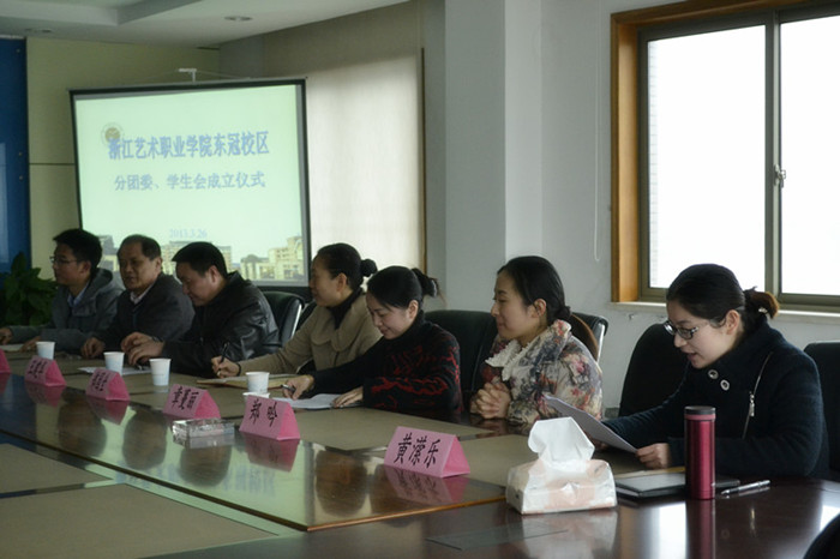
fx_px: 1399
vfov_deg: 22.6
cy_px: 280
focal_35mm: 60
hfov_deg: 33.4
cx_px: 420
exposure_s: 1/125
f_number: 5.6
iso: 1600
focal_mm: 40
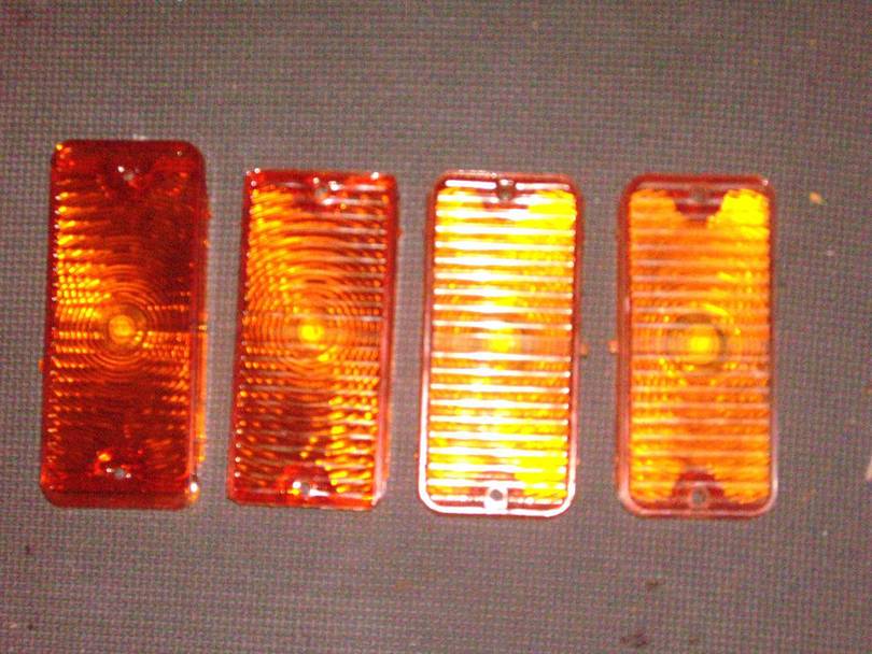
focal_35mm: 94
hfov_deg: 20.9
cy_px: 327
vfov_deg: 15.7
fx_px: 2369
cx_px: 436
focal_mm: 15.3
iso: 400
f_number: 4.6
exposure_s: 1/100
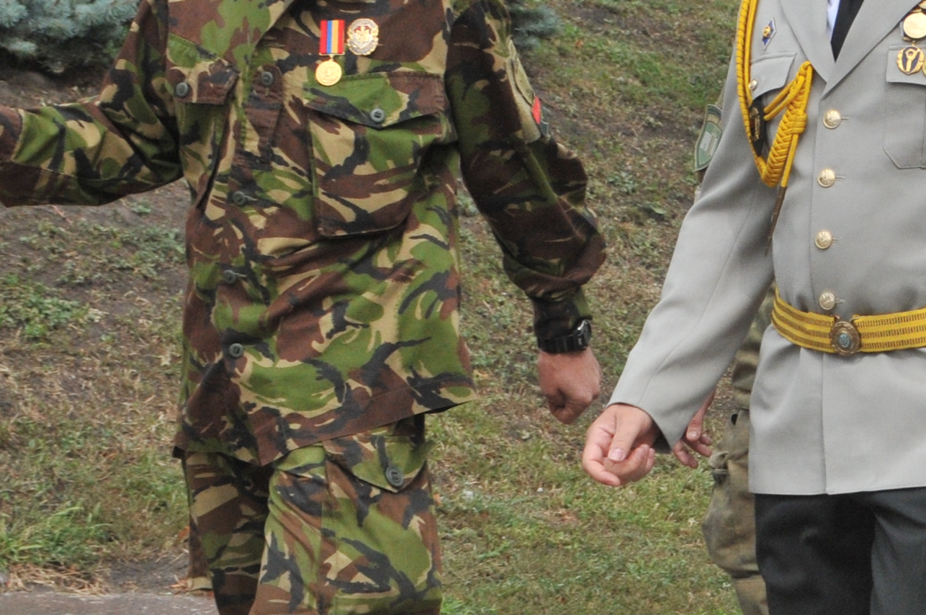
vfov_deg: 6.8
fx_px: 5138
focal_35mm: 200
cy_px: 102
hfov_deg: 10.0
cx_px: 1374
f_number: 7.1
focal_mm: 40
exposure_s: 1/800
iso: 500
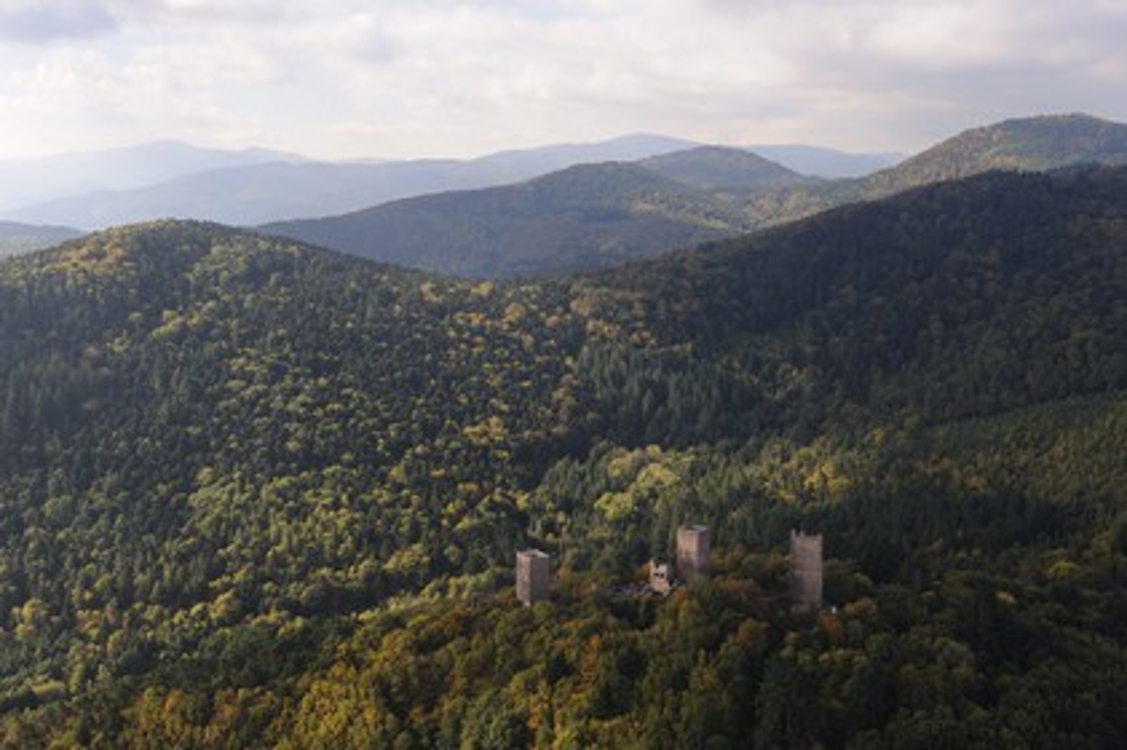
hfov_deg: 48.5
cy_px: 375
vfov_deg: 33.3
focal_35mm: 40
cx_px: 564
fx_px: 1251
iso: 200
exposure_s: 1/640
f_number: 4.5
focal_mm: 40
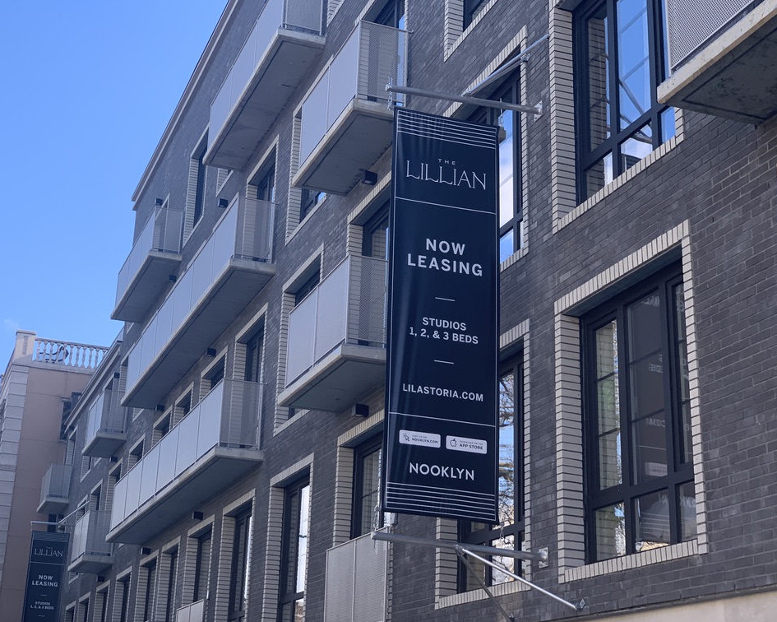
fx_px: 1265
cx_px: 366
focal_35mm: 55
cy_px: 309
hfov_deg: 34.1
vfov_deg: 27.6
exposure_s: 1/424
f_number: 2.4
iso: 16
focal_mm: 6
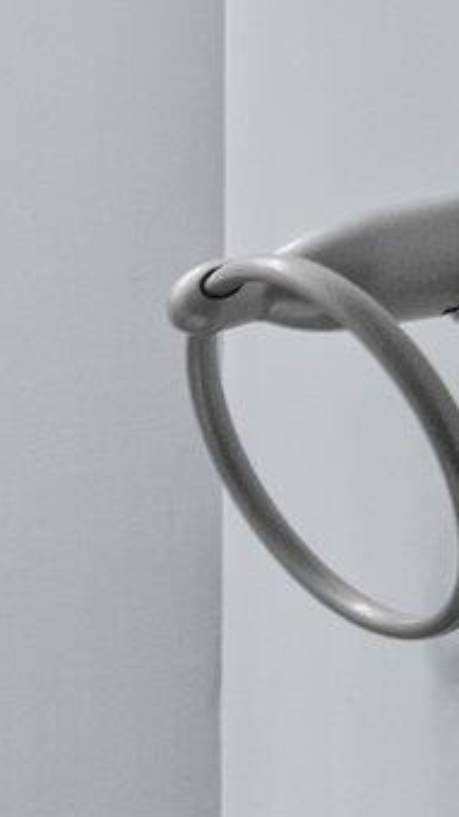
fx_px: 1993
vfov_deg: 20.1
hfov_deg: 6.5
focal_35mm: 92
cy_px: 1206
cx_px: -1790
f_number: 4
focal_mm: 7
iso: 400
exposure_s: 1/10
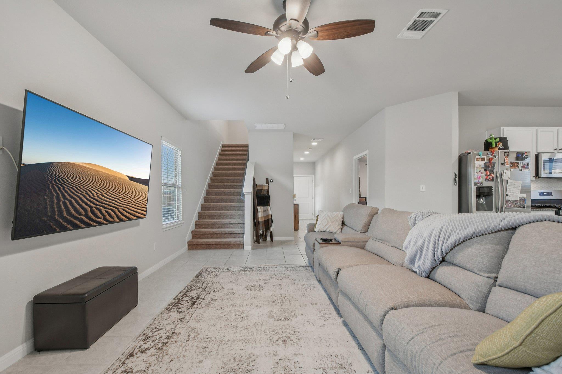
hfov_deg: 100.4
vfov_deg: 77.3
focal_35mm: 15
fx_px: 234
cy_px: 187
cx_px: 281
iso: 400
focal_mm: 10
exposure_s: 1/10
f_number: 8
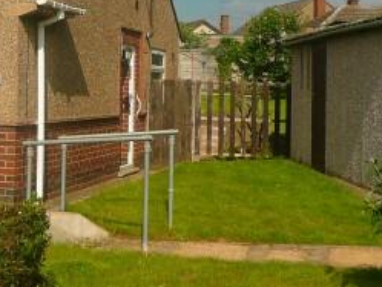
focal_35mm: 72
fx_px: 795
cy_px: 77
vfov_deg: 20.3
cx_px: 5
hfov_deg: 25.7
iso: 100
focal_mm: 4.6
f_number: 8
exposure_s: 1/1600
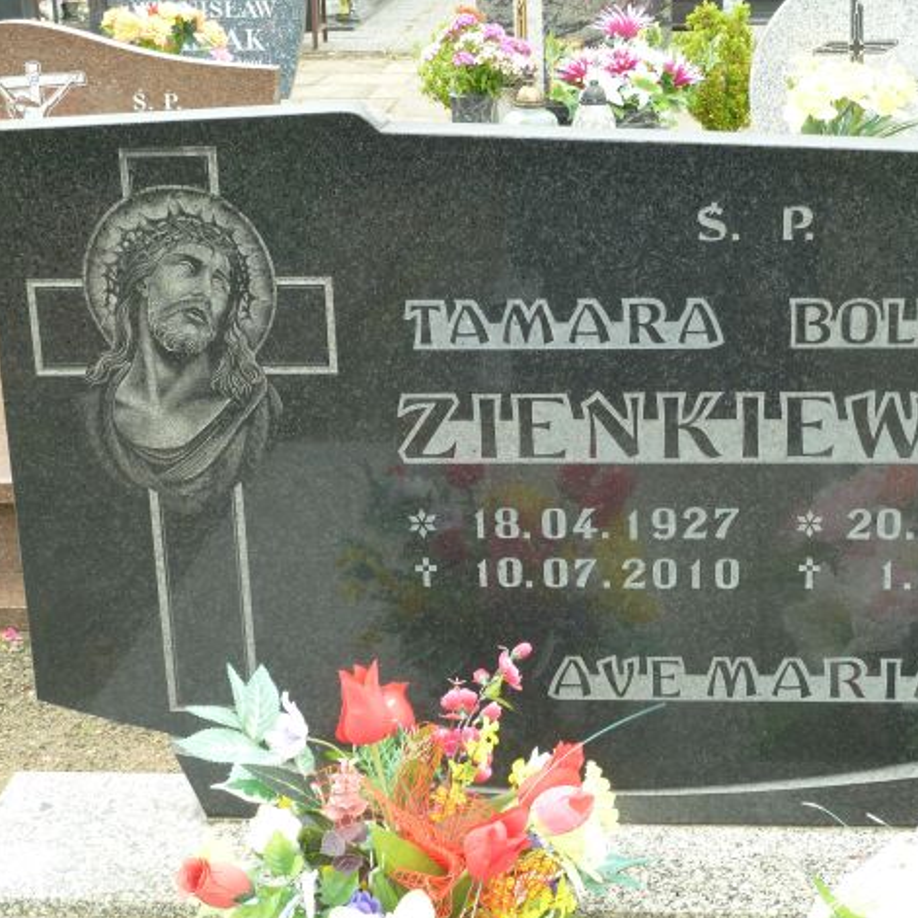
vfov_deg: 26.1
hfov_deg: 26.0
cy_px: 466
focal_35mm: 66
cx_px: 585
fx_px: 1980
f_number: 3.9
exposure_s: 1/40
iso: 100
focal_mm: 9.1
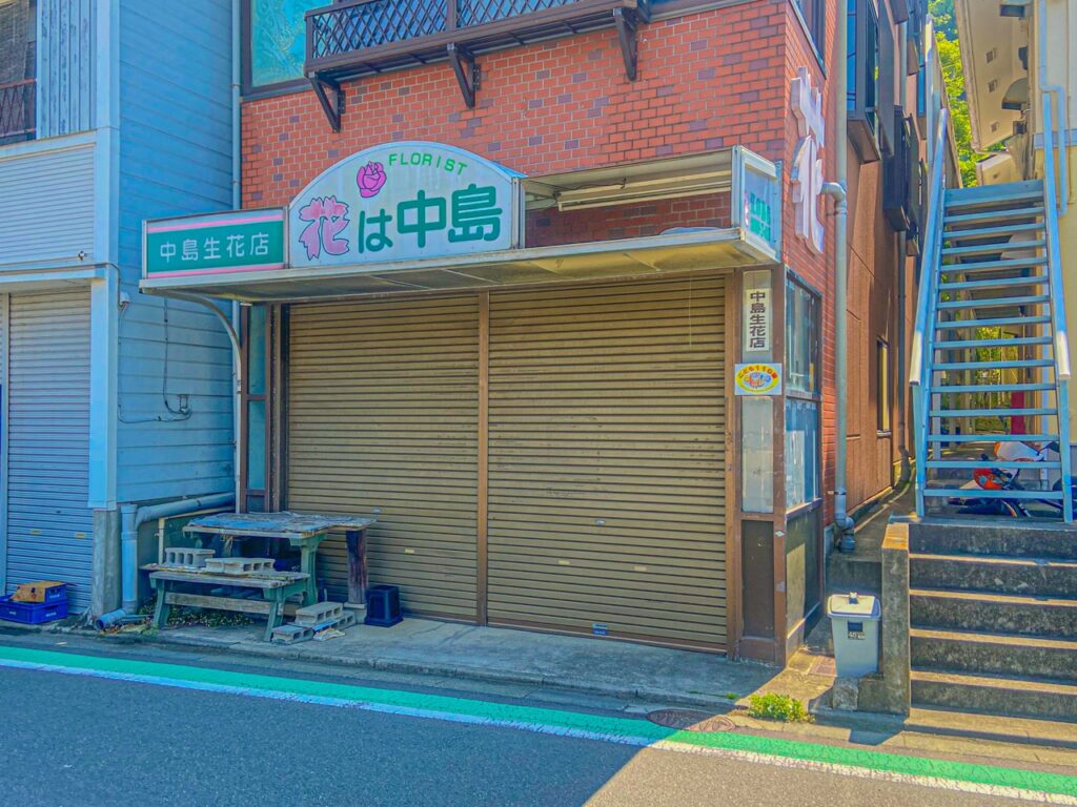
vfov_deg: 53.1
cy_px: 404
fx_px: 809
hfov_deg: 67.3
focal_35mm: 26
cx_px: 538
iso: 32
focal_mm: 4.25
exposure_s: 1/620
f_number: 1.8
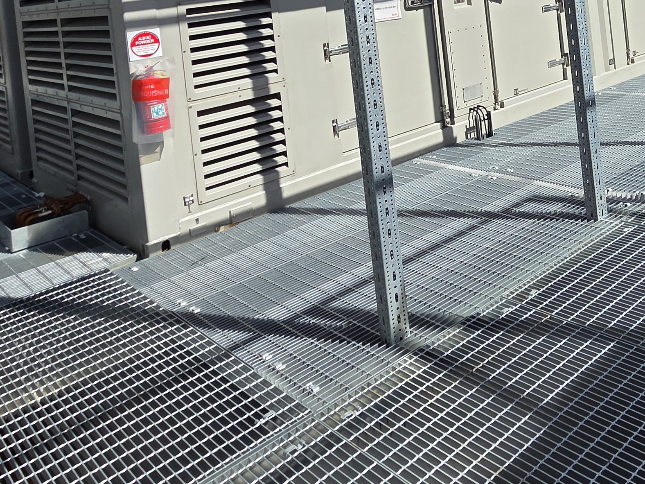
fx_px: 615
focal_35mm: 33
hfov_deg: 48.4
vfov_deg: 36.4
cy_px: -49
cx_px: 601
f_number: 2.2
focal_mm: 2.2
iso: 50
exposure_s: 1/1978
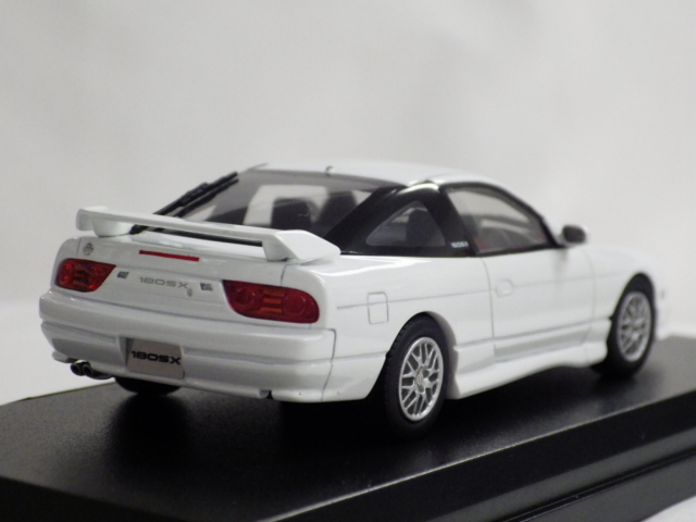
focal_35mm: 103
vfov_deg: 14.4
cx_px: 348
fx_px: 2071
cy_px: 261
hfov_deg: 19.1
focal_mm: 18.4
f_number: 4.6
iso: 800
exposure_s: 1/60
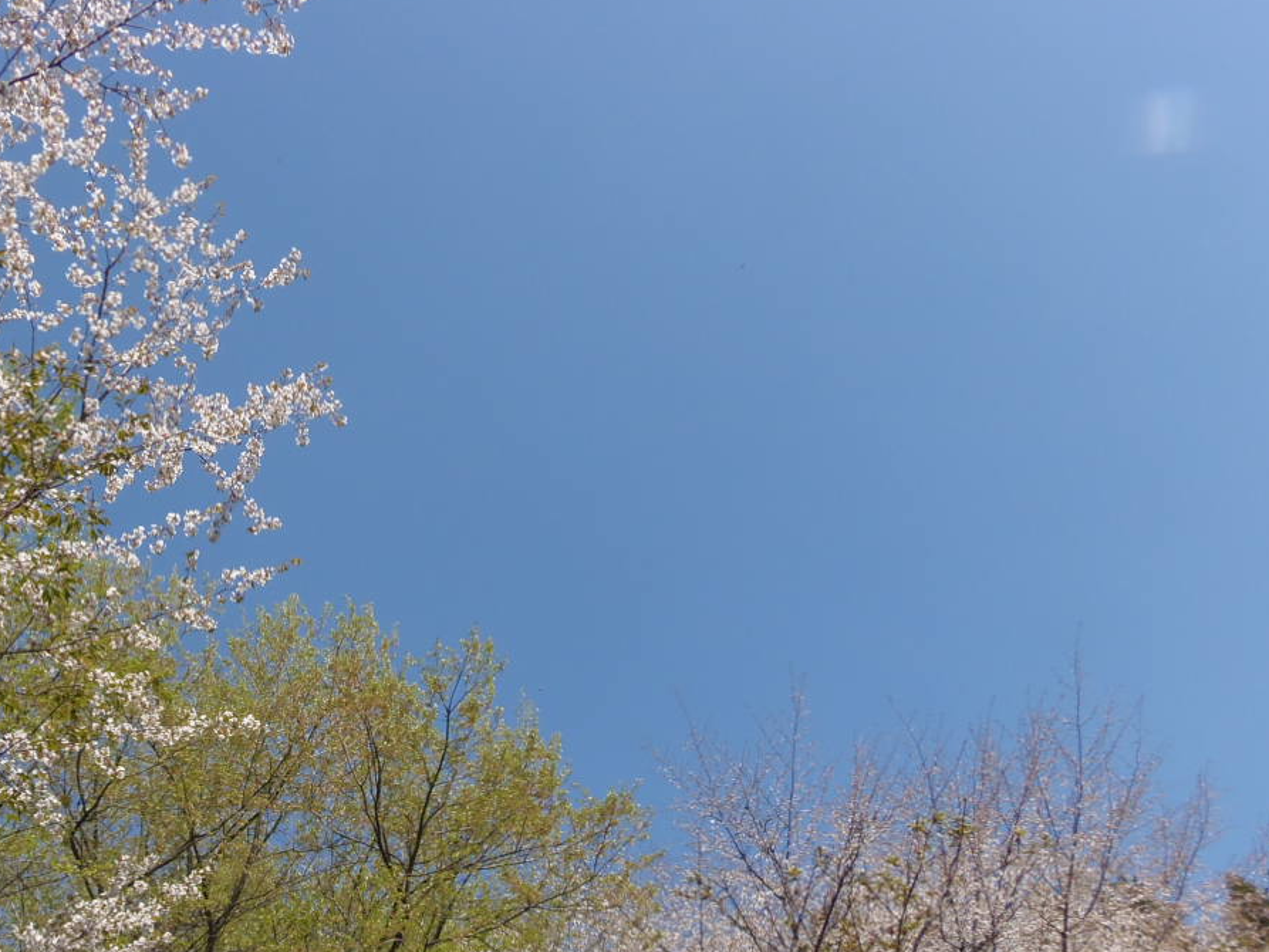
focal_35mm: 43
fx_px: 1577
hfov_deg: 42.2
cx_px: 288
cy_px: 831
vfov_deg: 32.2
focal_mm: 4.3
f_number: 5.5
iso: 64
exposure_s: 1/320
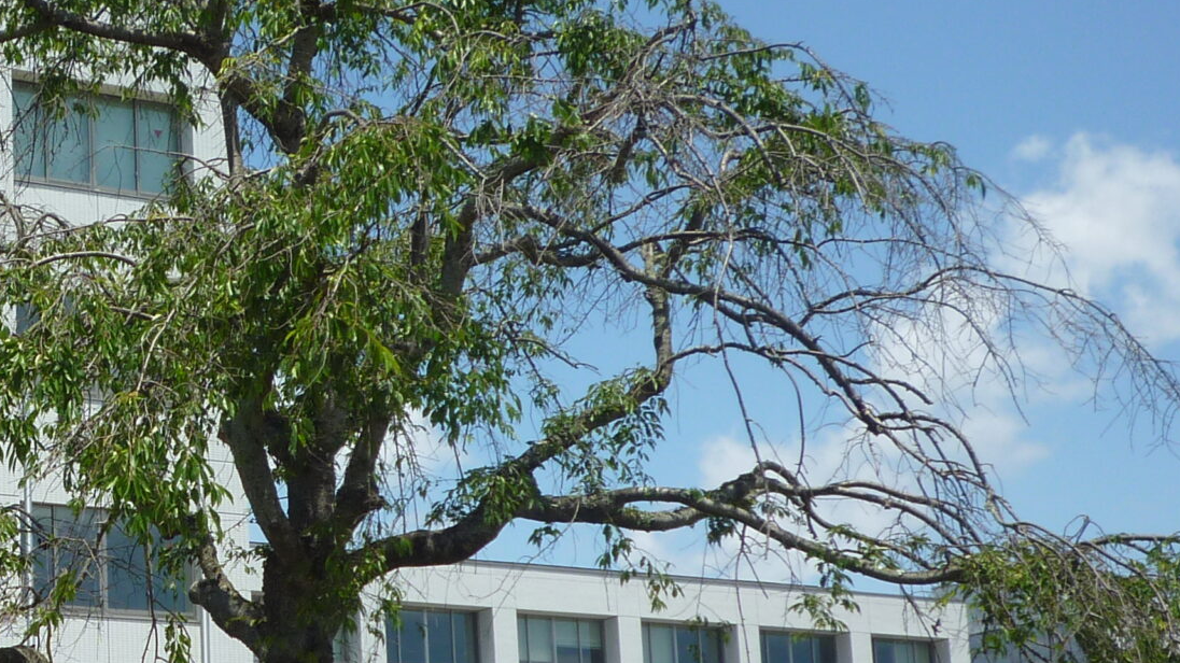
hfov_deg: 24.2
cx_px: 4
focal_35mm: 84
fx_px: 2628
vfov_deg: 14.3
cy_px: 545
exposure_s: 1/640
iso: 80
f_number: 4
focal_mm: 5.8
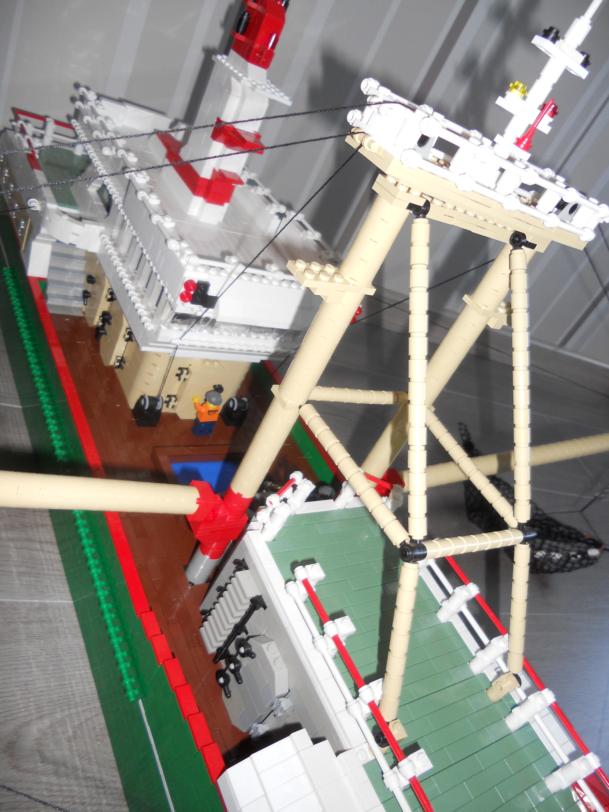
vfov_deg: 65.3
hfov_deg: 51.4
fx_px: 633
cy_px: 406
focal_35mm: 27
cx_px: 304
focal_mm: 4.9
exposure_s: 1/25
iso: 80
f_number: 3.2
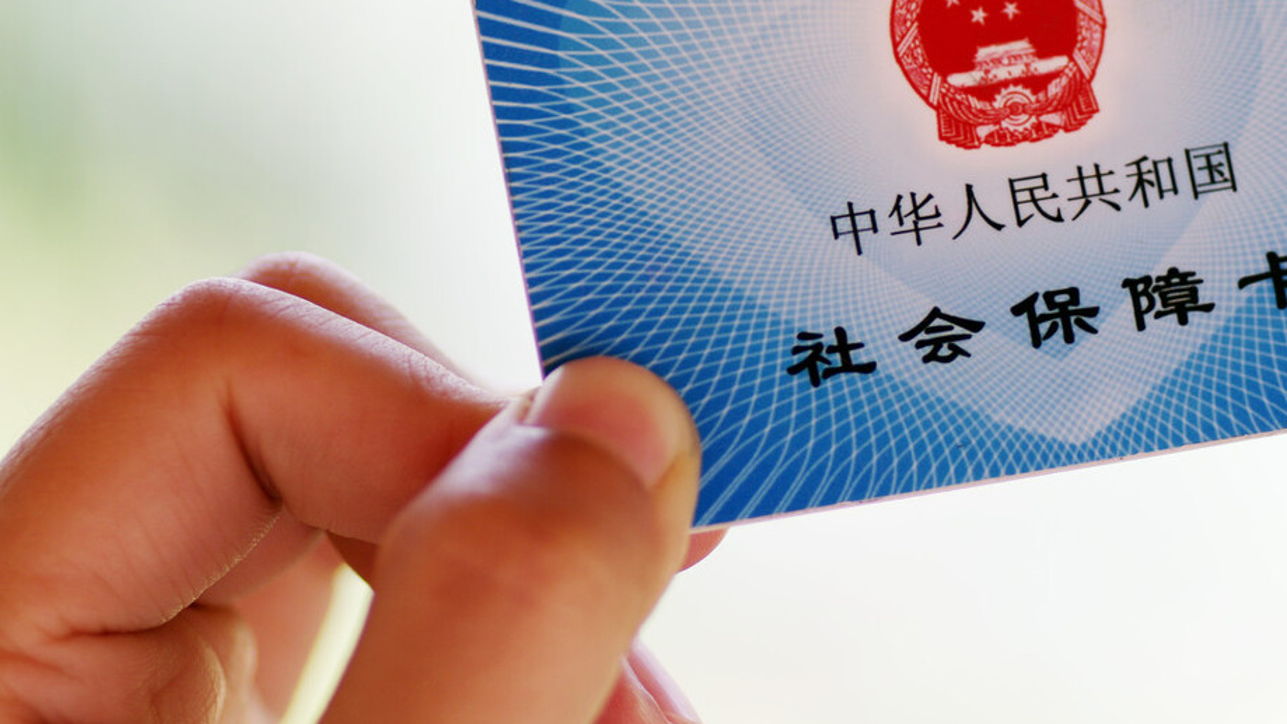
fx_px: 6996
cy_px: 250
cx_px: 830
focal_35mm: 205
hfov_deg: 10.5
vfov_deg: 5.9
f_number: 2.8
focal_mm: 100
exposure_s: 1/500
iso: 200
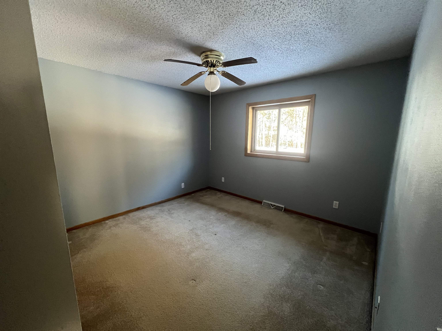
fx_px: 166
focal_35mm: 13
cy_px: 166
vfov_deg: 89.9
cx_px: 221
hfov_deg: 106.2
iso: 500
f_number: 1.8
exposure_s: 1/60
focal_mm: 1.57
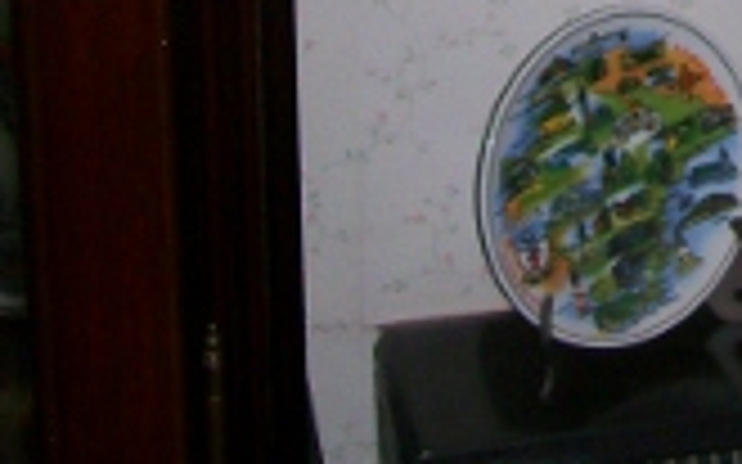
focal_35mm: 148
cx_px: 908
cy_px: -707
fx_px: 2992
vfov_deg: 8.1
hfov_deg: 13.7
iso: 80
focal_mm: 6
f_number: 2.7
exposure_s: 1/64
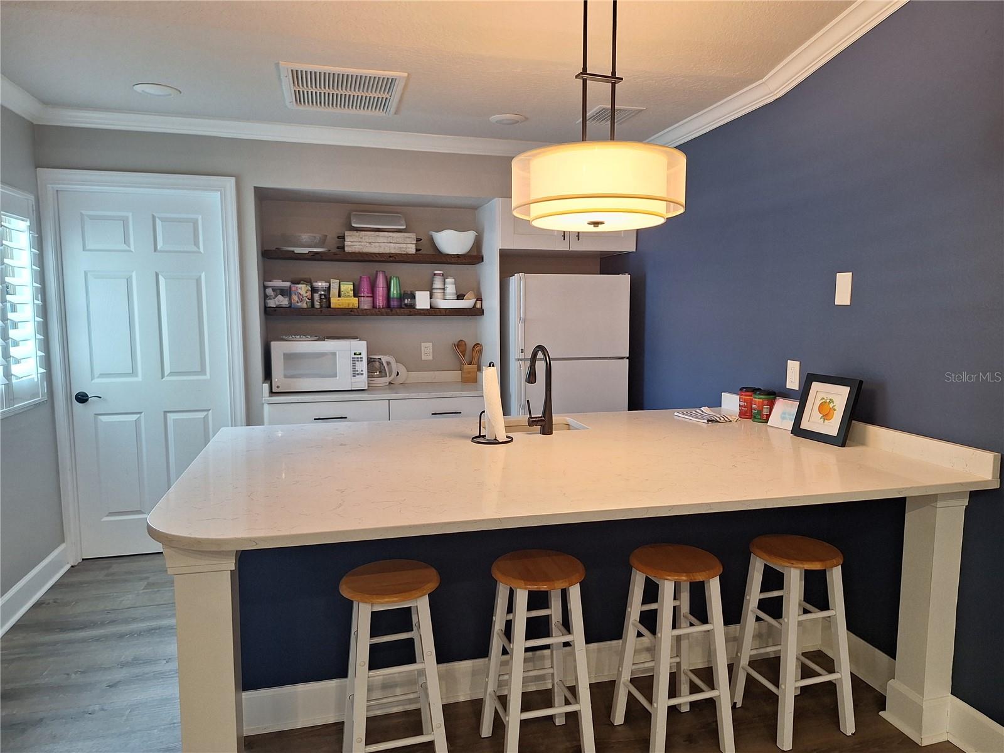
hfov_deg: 73.9
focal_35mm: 23
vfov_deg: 58.9
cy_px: 376
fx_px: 667
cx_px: 502
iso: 50
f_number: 1.8
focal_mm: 5.54
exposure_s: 1/40
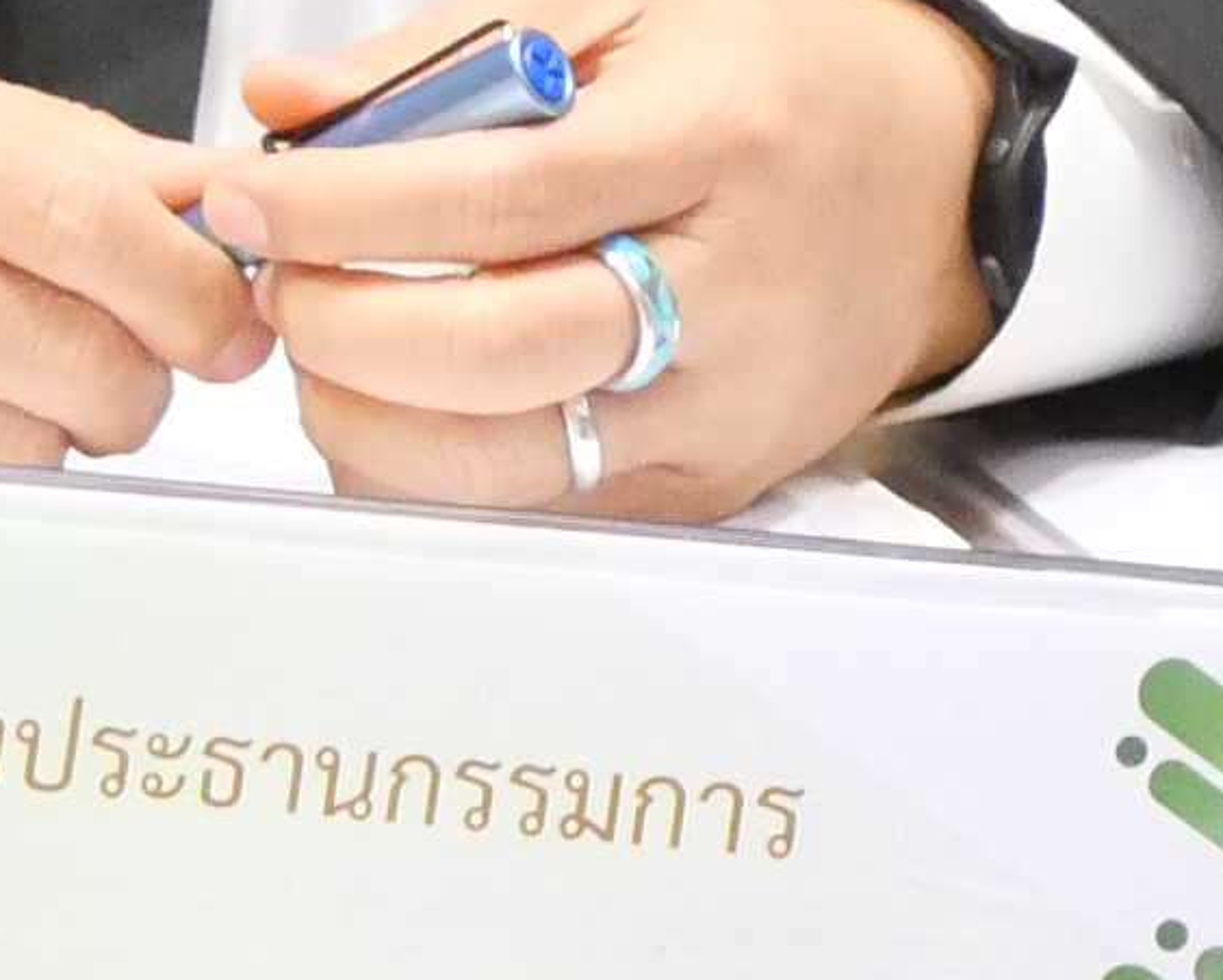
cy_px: -1414
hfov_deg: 3.4
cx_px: 197
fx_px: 20356
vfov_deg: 2.7
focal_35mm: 562
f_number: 5.6
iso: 3200
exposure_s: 1/60
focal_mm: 44
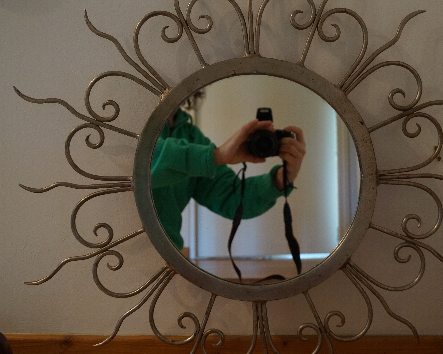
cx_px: 260
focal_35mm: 41
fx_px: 538
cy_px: 176
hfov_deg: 44.6
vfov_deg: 36.5
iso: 1600
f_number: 4
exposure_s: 1/60
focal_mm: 24
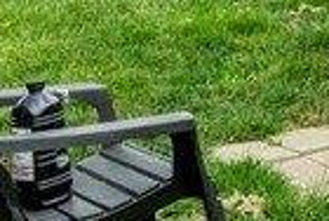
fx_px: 1062
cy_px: -92
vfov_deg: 11.5
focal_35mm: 116
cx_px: 595
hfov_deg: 15.2
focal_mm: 10
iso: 400
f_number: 11
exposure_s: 1/160
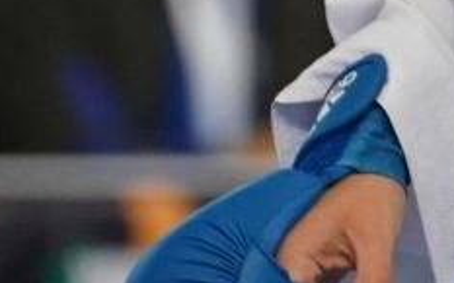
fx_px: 18216
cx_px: 801
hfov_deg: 1.4
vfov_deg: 0.9
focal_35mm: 1474
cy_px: -685
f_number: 2.8
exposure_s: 1/1000
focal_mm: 187
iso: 2000
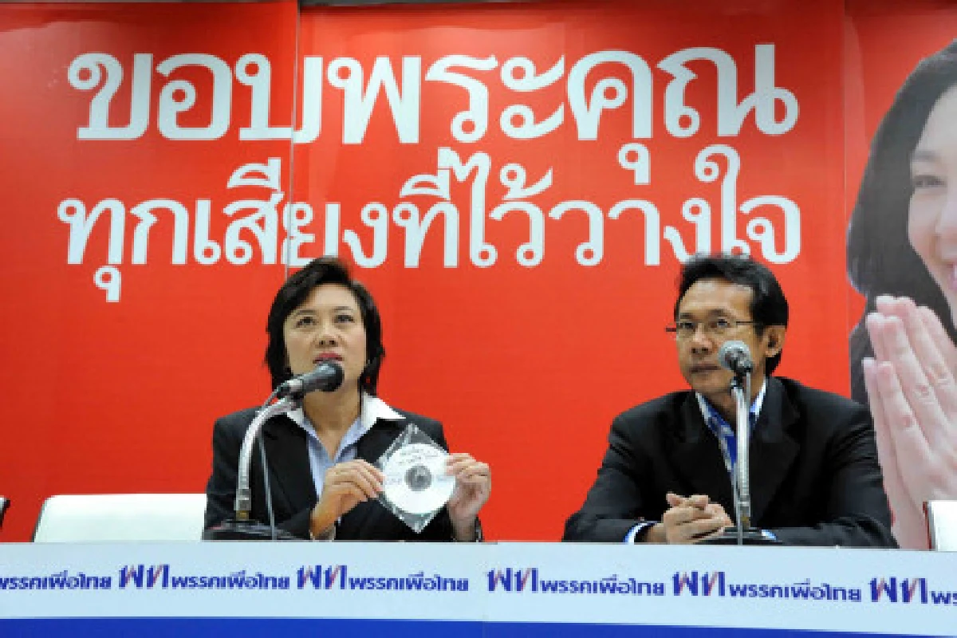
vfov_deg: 23.4
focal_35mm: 58
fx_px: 1542
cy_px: 319
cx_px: 478
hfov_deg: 34.5
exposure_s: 1/200
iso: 6400
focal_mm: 58
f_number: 7.1
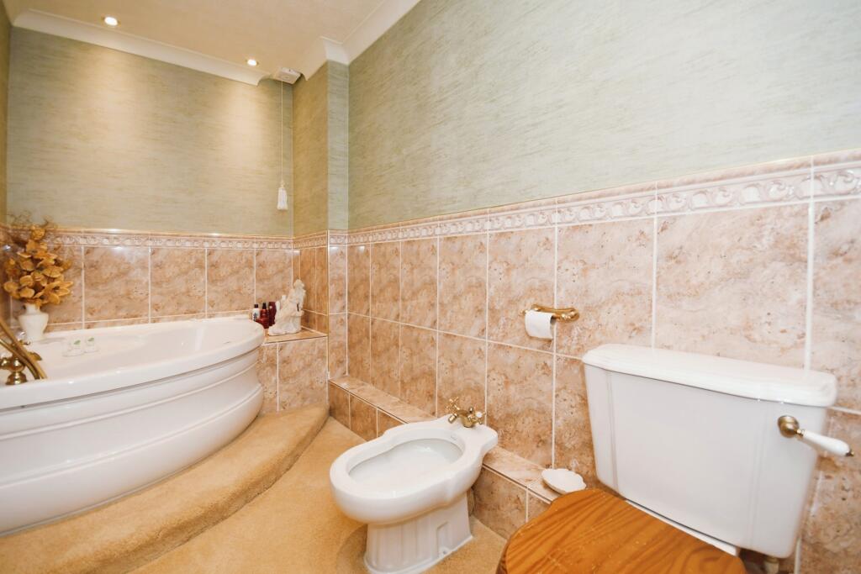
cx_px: 430
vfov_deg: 77.3
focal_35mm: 15
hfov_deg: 100.4
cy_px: 287
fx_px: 359
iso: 400
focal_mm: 10
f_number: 8
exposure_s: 1/60
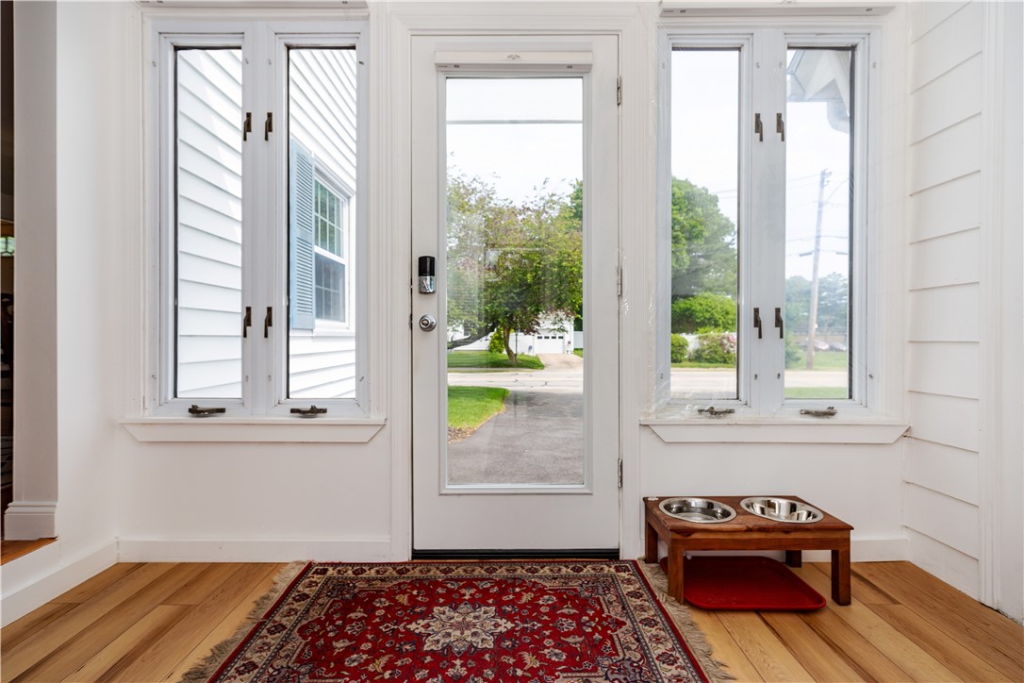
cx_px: 512
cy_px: 342
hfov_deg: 96.7
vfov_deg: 73.7
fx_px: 455
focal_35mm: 16
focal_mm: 16
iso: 100
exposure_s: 1/80
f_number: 6.3
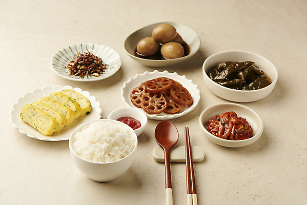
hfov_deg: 28.8
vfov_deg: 19.5
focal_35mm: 70
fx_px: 597
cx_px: 154
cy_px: 102
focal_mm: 70
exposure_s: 1/125
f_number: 11
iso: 125
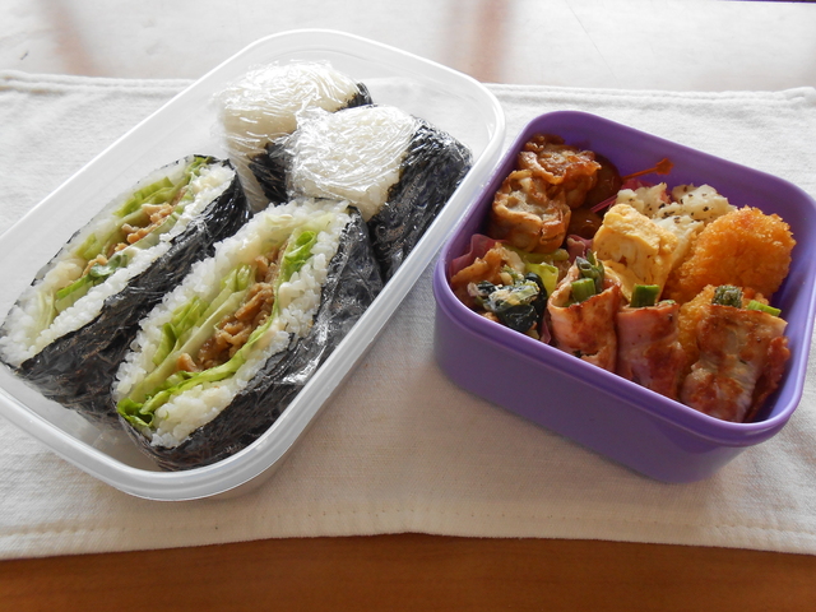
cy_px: 306
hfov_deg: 67.3
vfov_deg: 53.1
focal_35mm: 26
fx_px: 613
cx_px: 408
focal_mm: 4.6
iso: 200
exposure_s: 1/250
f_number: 3.5
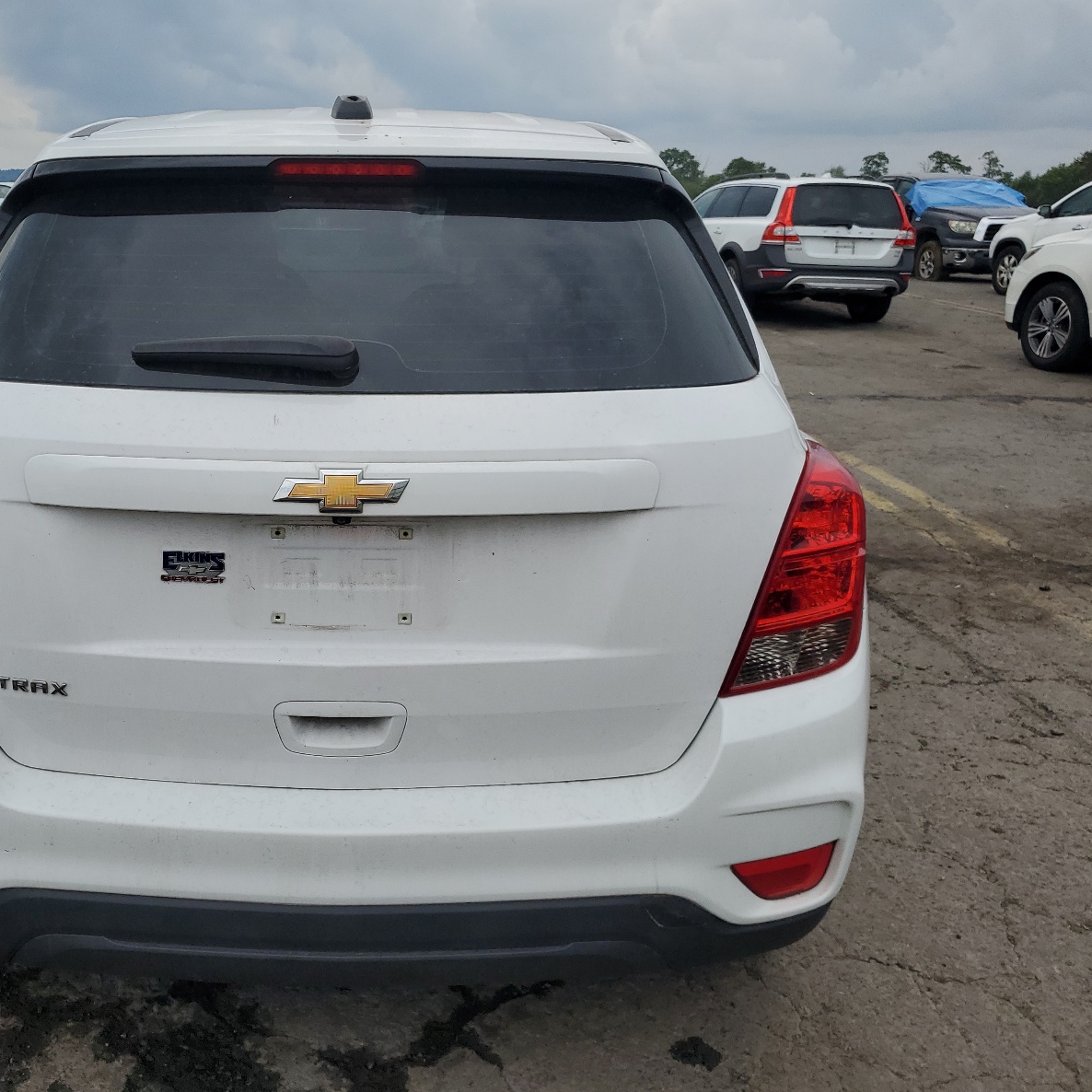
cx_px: 357
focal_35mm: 31
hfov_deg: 51.5
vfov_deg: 52.5
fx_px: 1106
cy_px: 540
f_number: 1.5
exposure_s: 1/5000
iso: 50
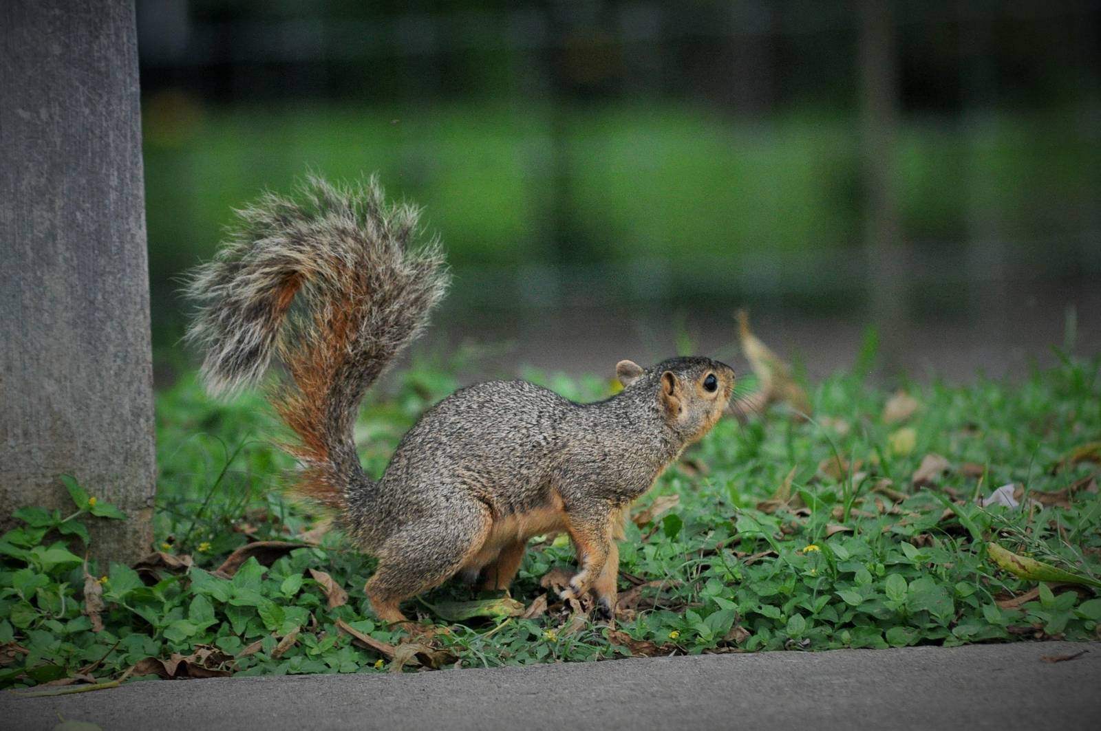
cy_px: 366
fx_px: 8935
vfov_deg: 4.7
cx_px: 550
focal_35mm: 292
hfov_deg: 7.1
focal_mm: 195
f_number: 4.8
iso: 800
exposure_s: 1/640
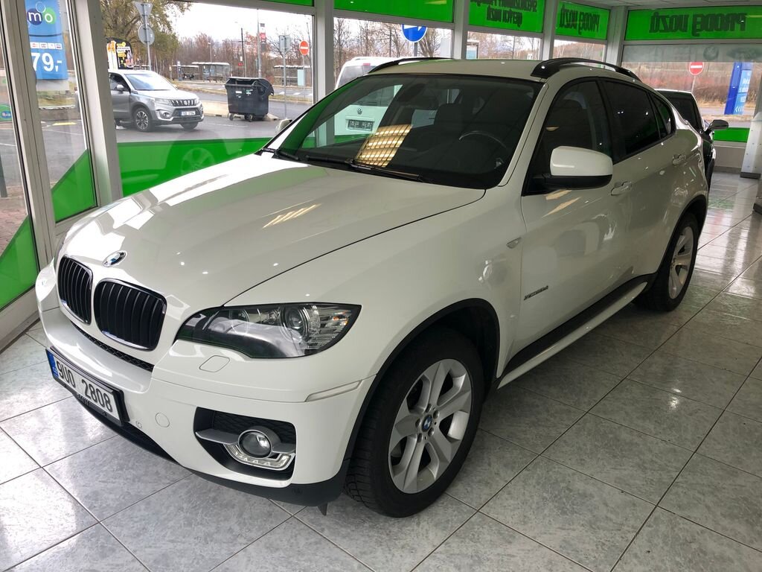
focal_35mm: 28
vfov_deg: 49.7
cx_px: 381
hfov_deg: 63.4
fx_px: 616
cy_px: 286
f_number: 1.8
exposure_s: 1/100
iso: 32
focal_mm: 3.99
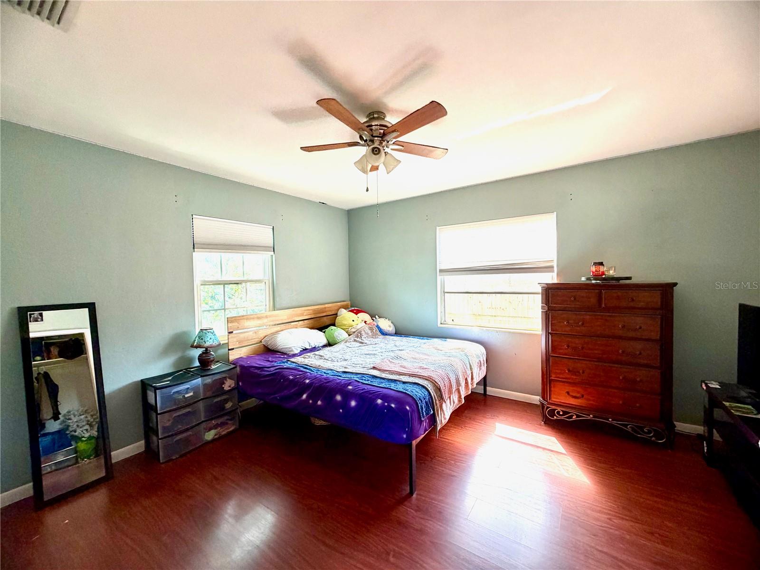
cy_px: 285
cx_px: 380
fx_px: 307
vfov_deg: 85.7
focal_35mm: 14
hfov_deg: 102.1
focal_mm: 2.22
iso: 250
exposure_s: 1/120
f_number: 2.2
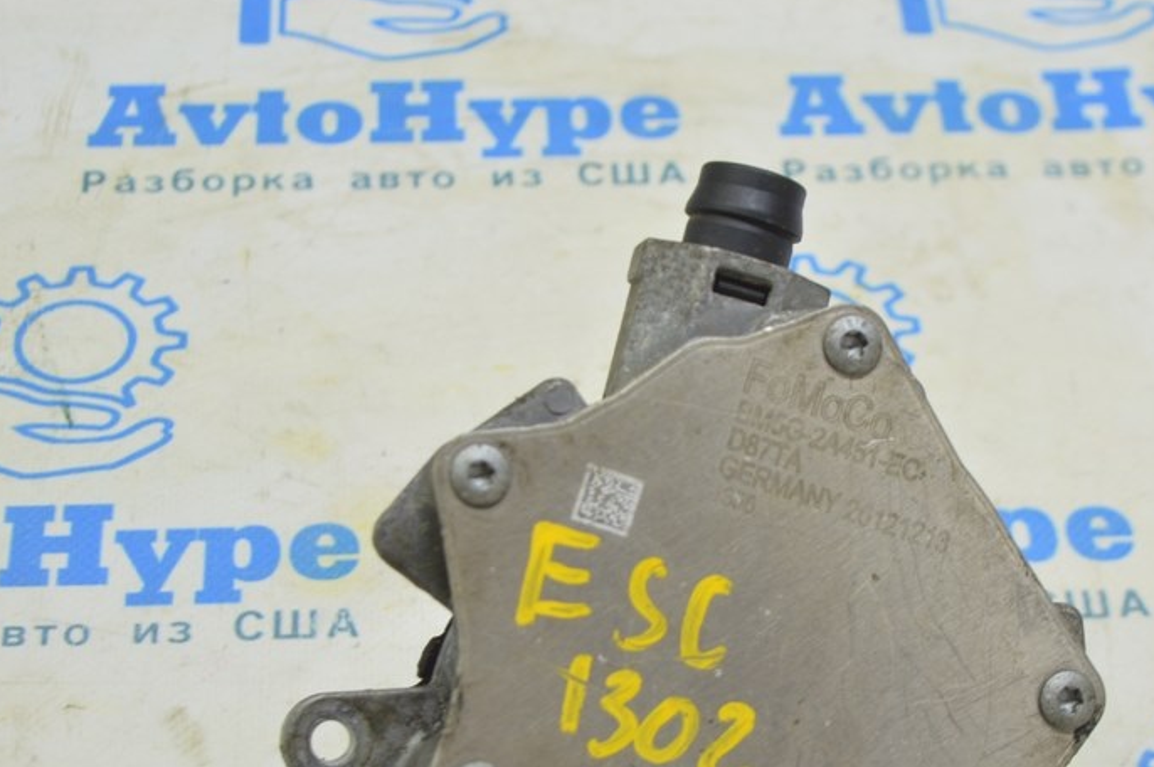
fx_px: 3010
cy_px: 561
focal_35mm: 94
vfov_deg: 14.5
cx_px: 715
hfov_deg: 21.7
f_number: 5.6
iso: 400
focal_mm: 42
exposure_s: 1/20
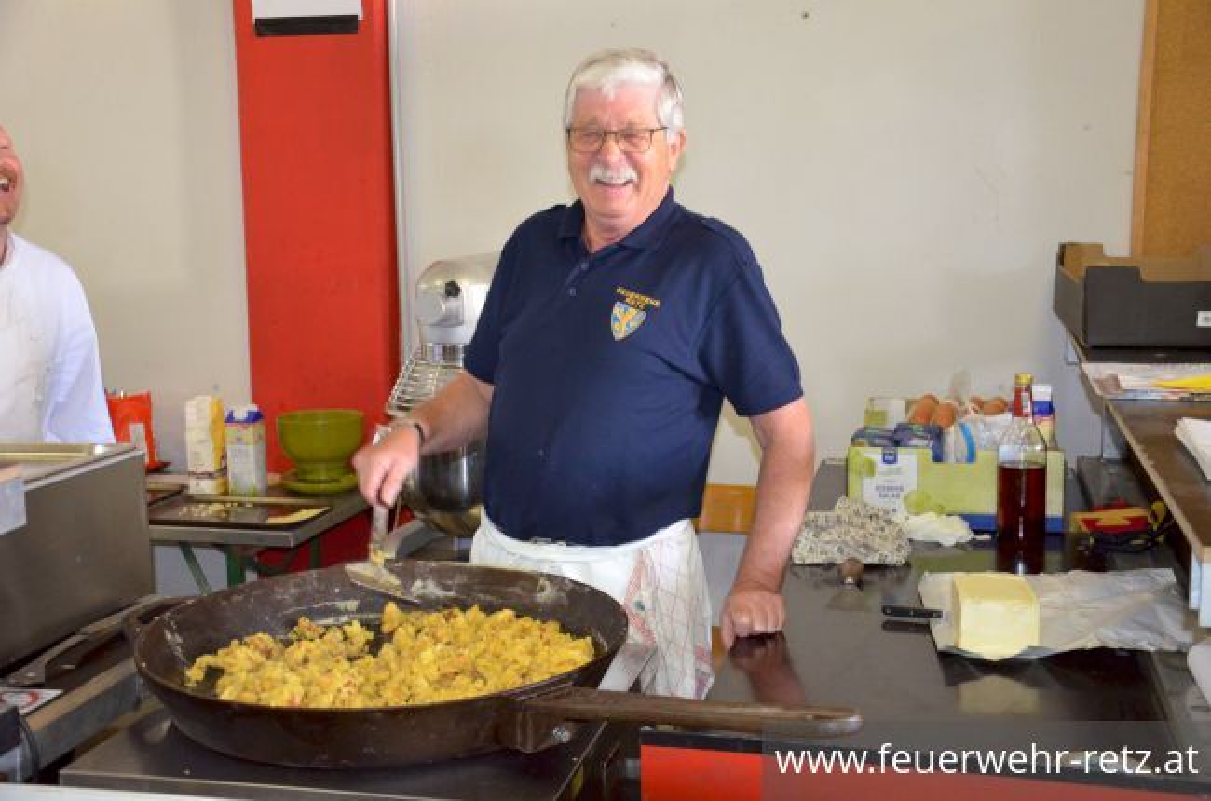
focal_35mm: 45
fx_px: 1510
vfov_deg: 29.7
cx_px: 606
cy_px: 400
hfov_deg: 43.7
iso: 2800
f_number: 4.2
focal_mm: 30
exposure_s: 1/60
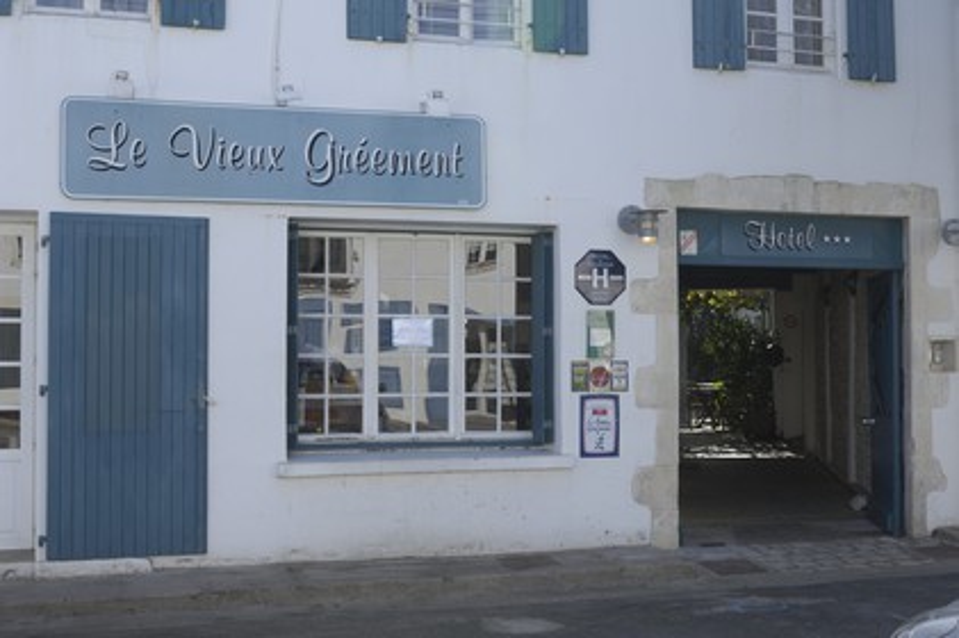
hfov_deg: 42.4
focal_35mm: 46
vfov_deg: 28.9
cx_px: 480
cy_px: 319
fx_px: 1238
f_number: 5.6
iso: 100
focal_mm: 31
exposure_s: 1/160
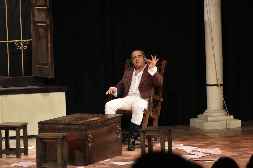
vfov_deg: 7.3
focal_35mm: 187
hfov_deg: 11.0
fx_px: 1314
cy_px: 79
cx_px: 125
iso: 3200
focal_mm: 110
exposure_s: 1/200
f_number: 4.8
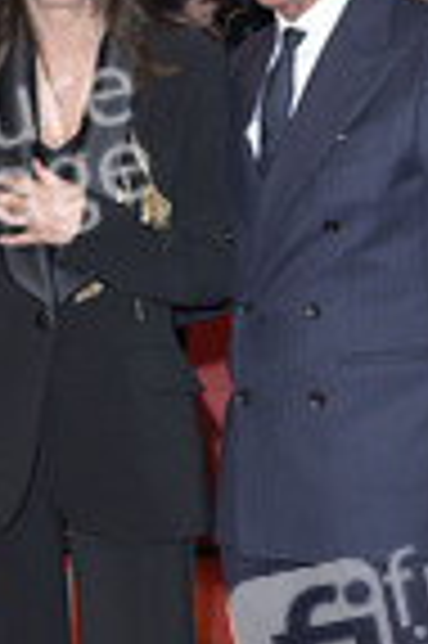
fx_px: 2199
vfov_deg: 16.6
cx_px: 50
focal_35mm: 123
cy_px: 401
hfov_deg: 11.1
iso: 800
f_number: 5
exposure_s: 1/250
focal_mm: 44
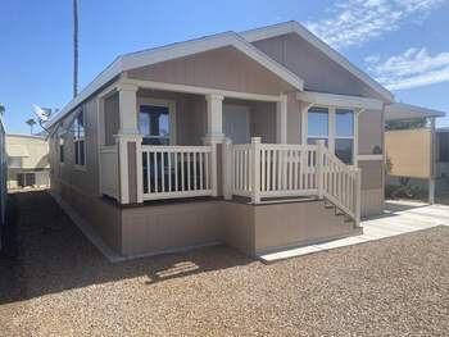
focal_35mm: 26
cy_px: 168
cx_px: 224
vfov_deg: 53.1
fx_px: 337
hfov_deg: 67.3
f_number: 1.8
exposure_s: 1/2358
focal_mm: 4.25
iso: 32
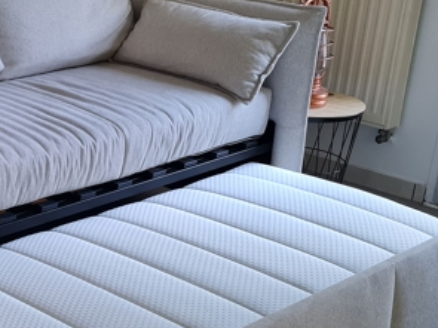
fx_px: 936
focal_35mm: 74
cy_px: 260
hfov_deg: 24.9
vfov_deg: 19.7
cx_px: -19
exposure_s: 1/120
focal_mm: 7
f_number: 1.8
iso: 200
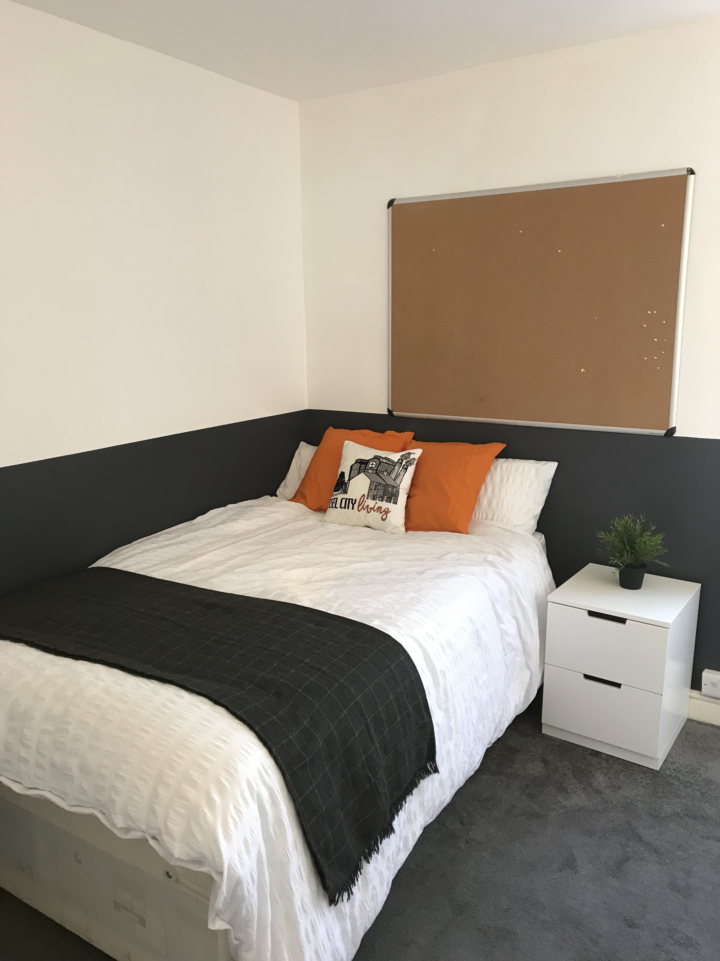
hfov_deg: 49.7
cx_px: 360
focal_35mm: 28
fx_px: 777
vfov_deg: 63.4
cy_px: 480
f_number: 1.8
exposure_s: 1/20
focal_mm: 3.99
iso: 40
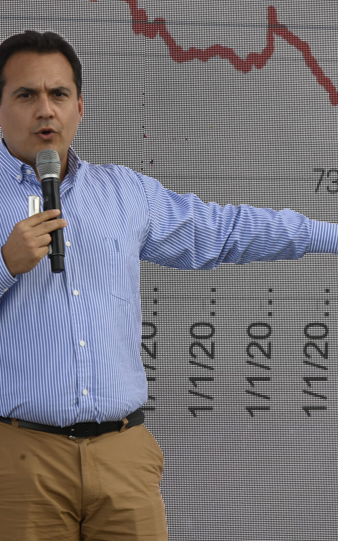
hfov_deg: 4.4
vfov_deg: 7.0
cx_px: 162
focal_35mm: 298
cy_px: 255
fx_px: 4393
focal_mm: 180
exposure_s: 1/50
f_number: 13
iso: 200
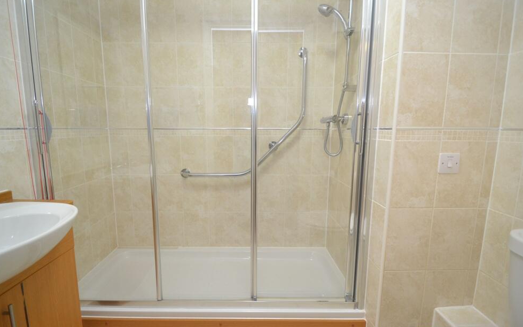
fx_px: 228
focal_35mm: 16
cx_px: 254
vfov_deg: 71.3
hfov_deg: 97.8
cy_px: 162
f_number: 3.5
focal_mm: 10
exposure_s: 1/60
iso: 720
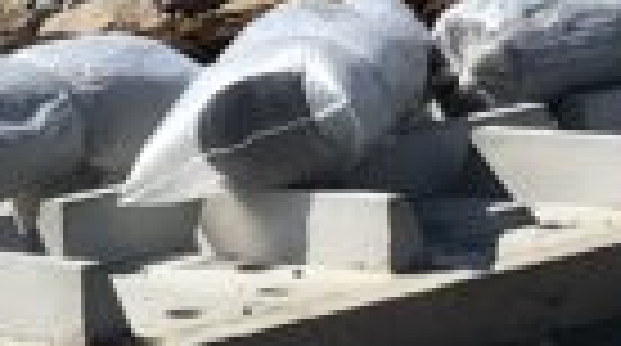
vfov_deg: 5.3
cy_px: 99
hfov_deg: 9.4
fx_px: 3731
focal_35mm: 227
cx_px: -36
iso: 20
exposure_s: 1/3546
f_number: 1.8
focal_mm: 3.99
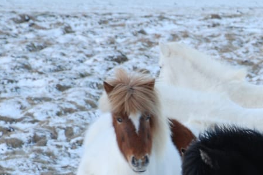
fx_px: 2729
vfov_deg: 3.7
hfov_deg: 5.5
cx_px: 312
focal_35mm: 374
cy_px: 215
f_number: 5.6
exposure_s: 1/60
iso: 400
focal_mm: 75
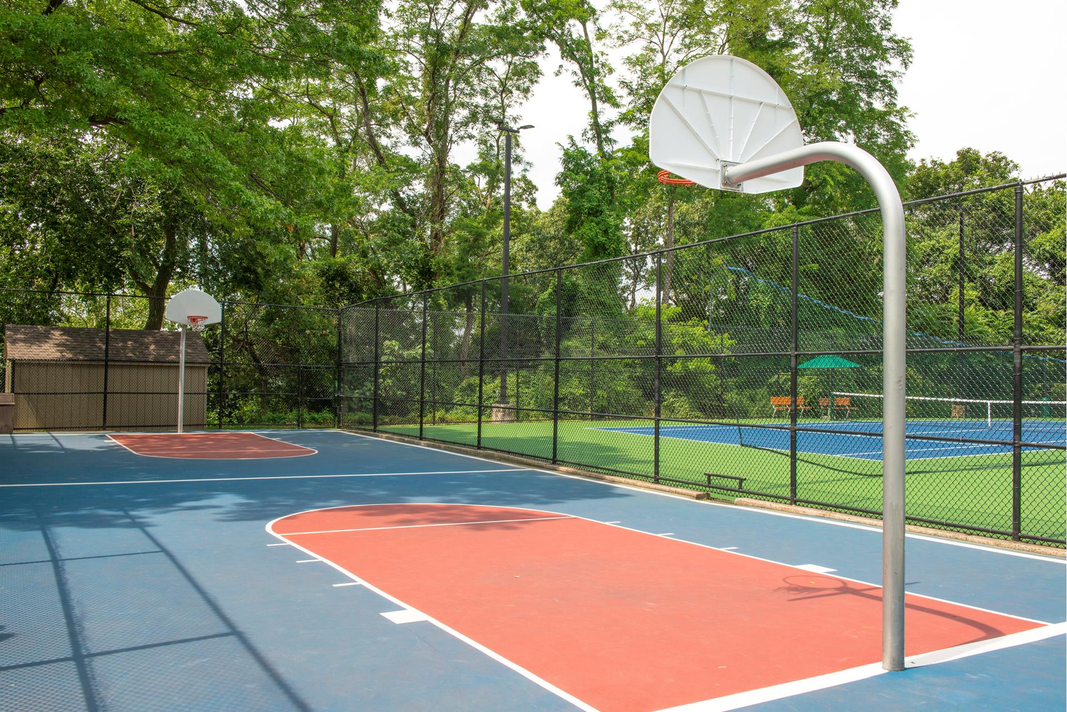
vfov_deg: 41.1
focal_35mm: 32
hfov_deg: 58.7
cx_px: 534
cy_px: 356
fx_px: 949
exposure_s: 1/160
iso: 125
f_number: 11
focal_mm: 32
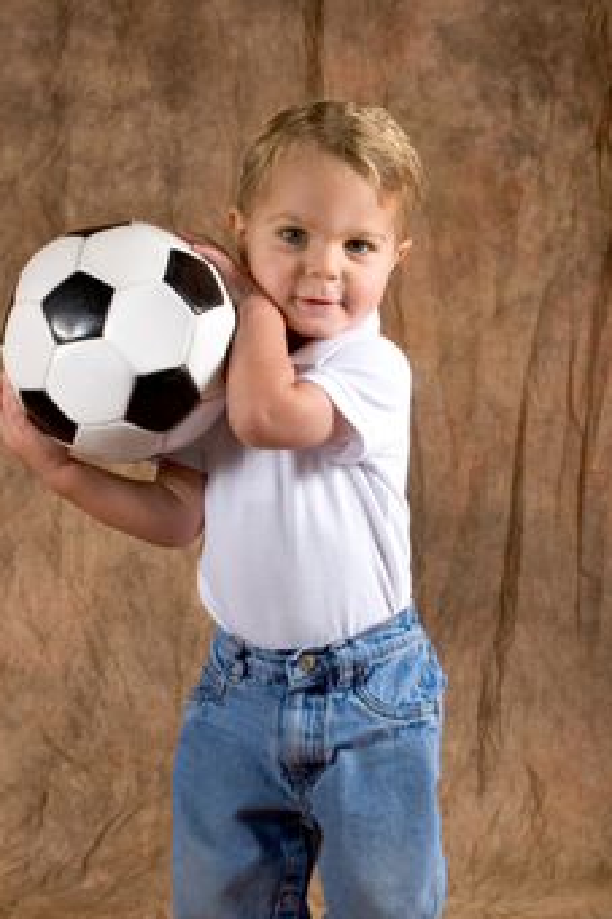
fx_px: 2808
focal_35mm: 110
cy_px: 598
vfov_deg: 18.6
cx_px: 282
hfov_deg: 12.4
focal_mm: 52
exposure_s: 1/180
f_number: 9.5
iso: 100
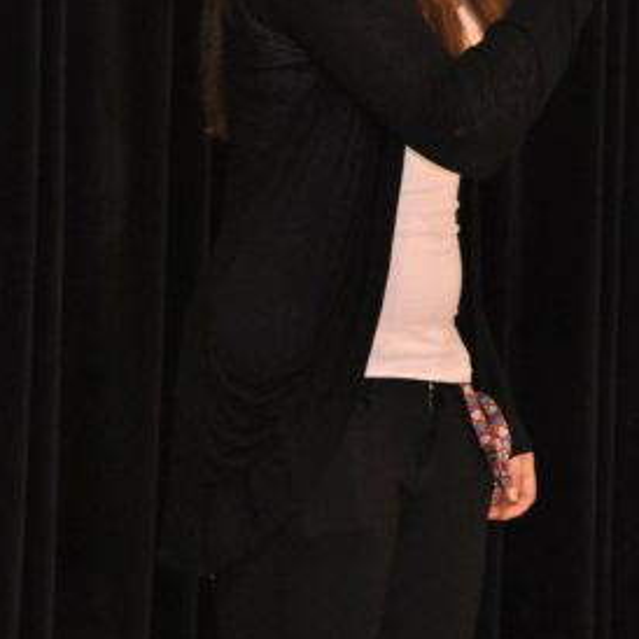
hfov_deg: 8.1
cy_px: 370
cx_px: 408
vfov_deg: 8.1
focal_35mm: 217
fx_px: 4532
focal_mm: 62
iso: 1250
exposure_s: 1/60
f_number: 5.3
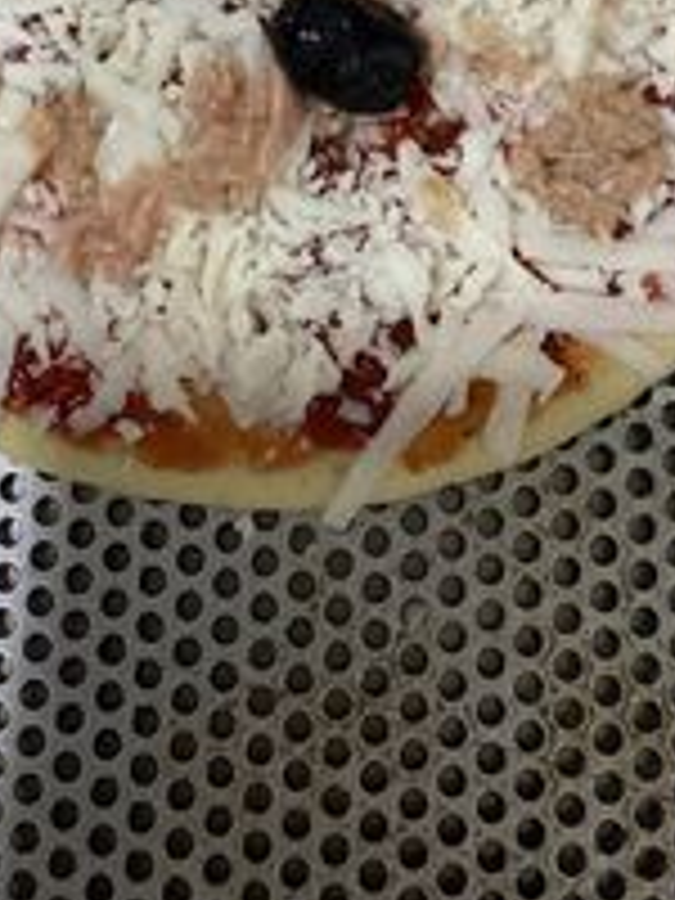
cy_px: -14
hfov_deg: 22.2
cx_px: 302
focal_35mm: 66
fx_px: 1716
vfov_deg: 27.6
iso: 320
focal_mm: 3.3
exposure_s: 1/33
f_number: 2.4
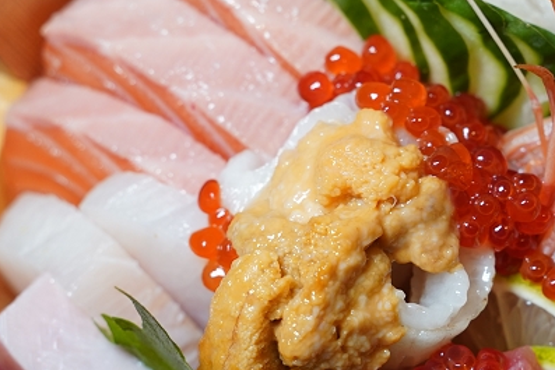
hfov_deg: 15.7
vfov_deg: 10.6
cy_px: 225
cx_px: 438
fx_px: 2005
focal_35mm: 130
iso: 320
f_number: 4
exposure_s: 1/60
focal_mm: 43
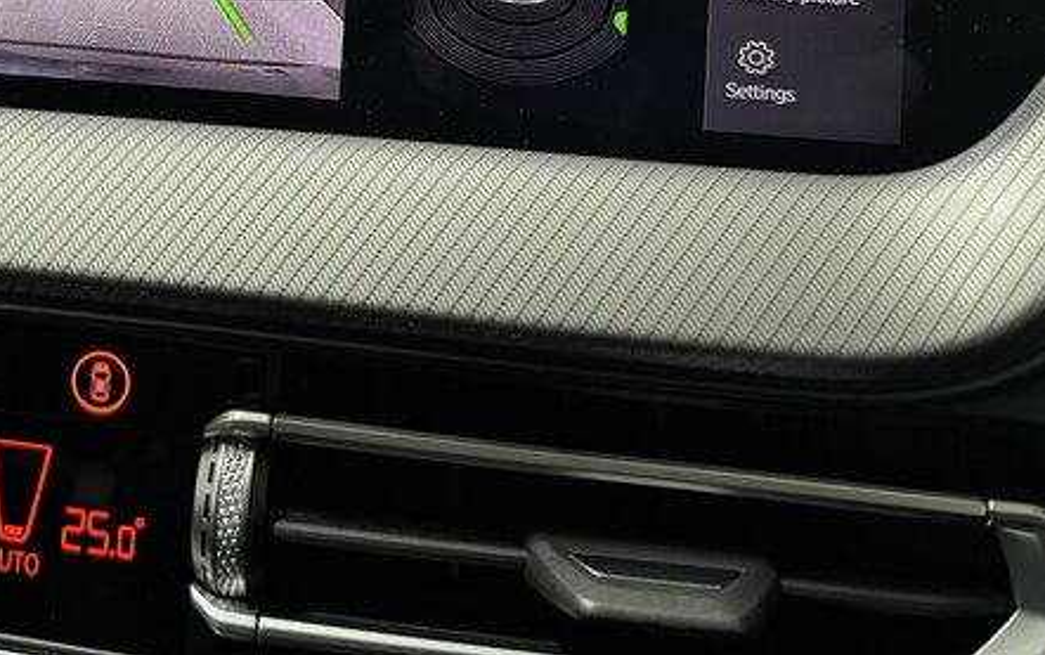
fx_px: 1311
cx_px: 213
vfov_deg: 26.1
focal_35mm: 46
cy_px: -52
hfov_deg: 41.6
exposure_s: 1/59
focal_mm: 6.76
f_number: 1.78
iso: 400
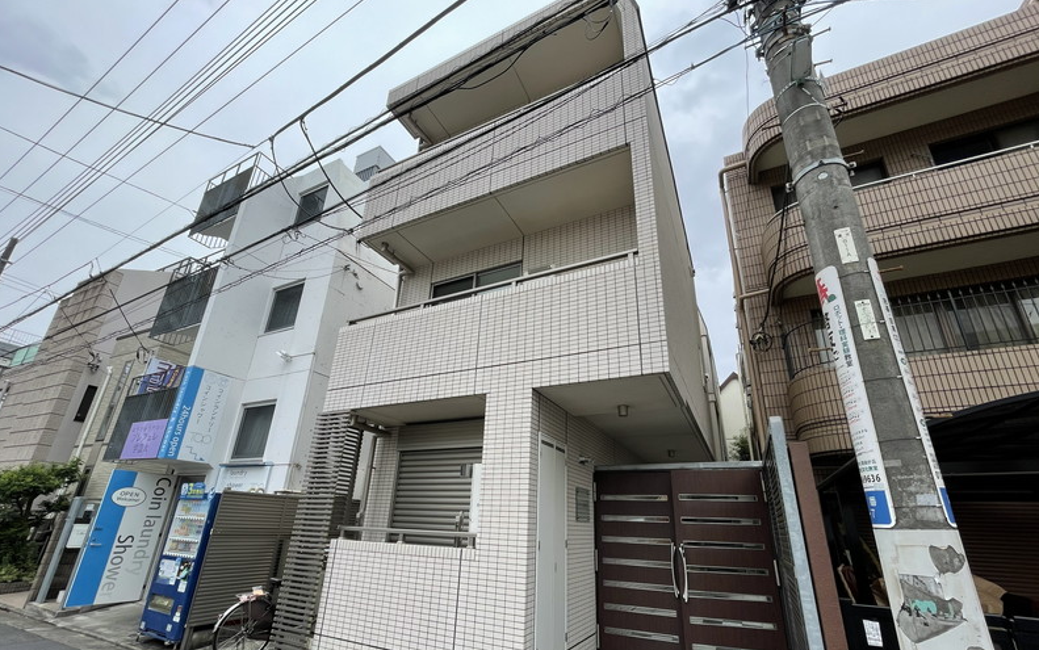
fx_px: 425
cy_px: 370
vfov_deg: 74.4
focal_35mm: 15
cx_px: 521
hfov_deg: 101.4
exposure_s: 1/322
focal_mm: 1.55
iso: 32
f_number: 2.4
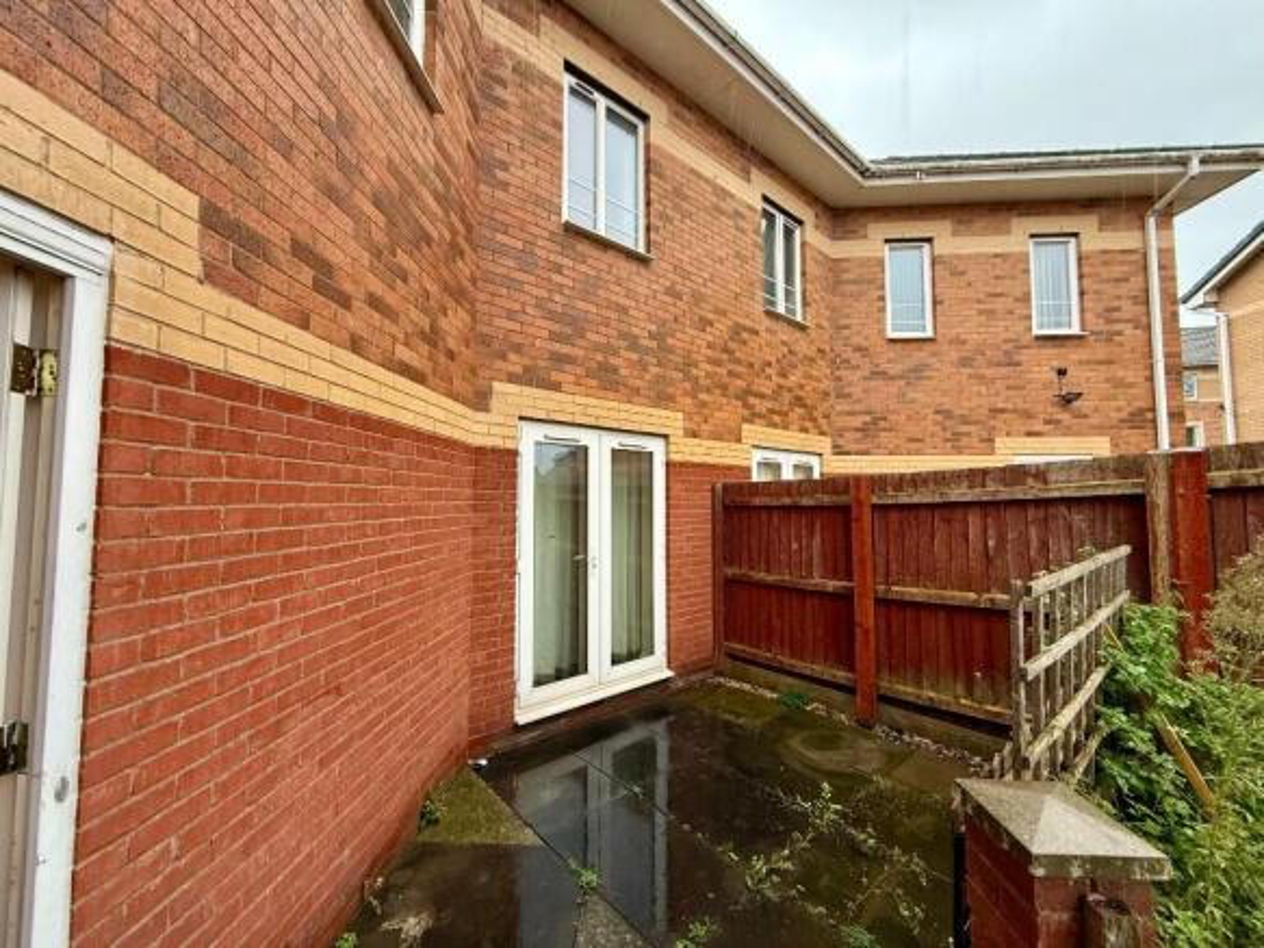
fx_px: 511
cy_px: 474
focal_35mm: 14
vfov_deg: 85.7
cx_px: 632
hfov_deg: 102.1
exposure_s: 1/99
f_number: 2.2
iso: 160
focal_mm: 2.22
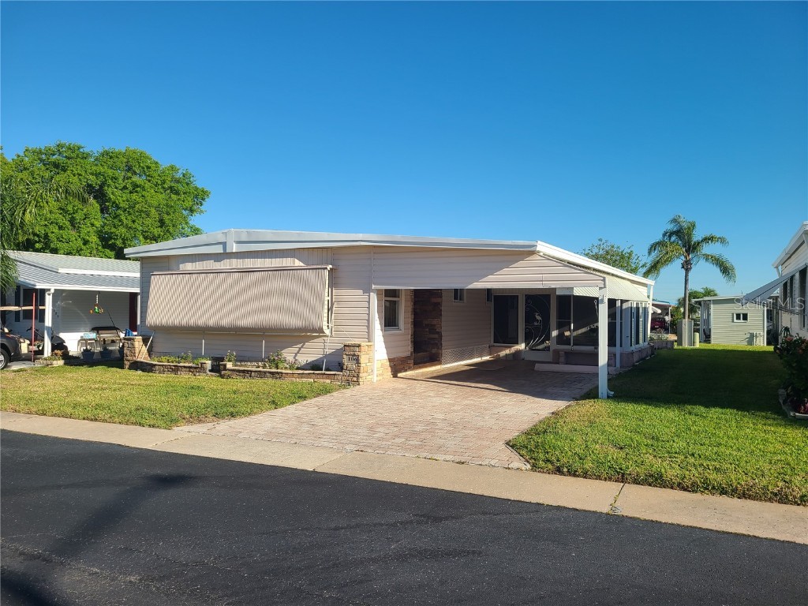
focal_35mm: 26
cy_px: 303
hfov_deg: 67.3
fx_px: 607
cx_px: 404
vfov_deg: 53.1
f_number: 1.8
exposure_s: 1/2228
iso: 40
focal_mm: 5.4
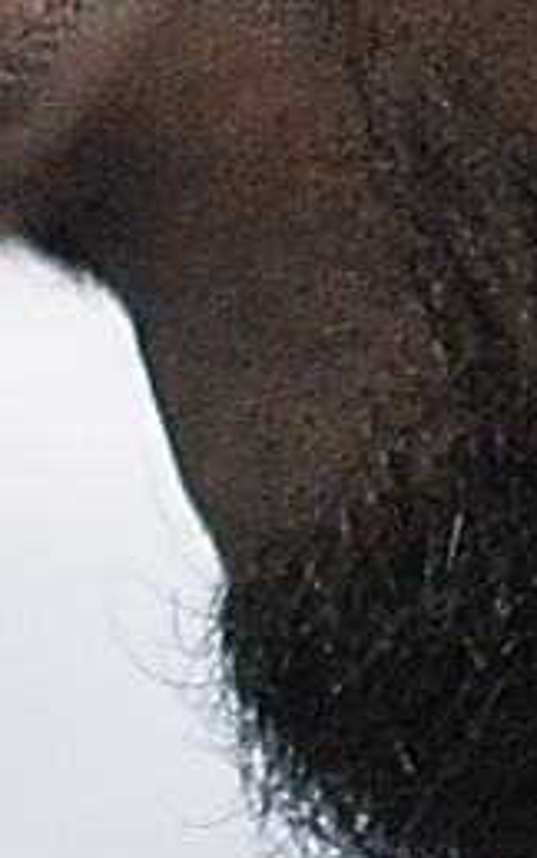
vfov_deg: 0.4
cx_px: 1442
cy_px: -402
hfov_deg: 0.3
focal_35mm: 4720
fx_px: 110462
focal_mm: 400
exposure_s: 1/1600
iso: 3200
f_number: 2.8
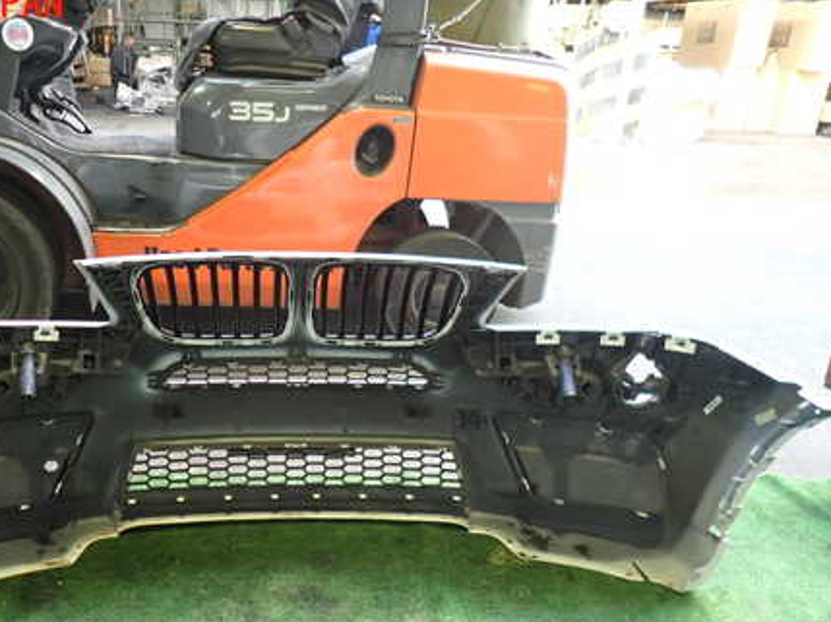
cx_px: 292
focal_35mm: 35
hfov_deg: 51.9
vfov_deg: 40.1
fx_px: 840
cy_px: 417
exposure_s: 1/50
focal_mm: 4.5
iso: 320
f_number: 2
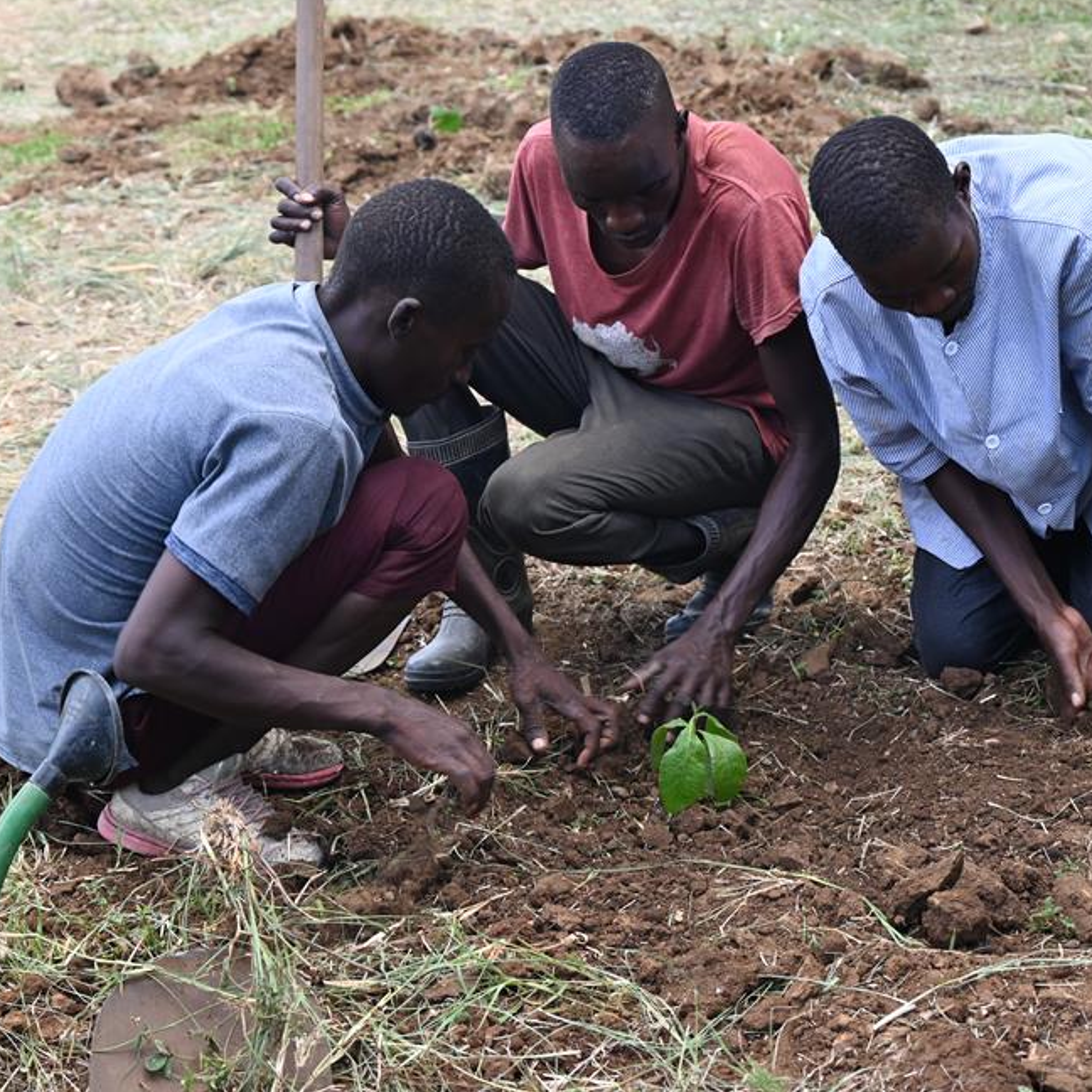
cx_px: 613
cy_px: 538
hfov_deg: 20.2
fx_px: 3069
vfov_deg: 20.2
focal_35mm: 86
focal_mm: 64
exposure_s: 1/160
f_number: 6
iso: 400
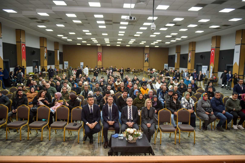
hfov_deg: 73.7
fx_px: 163
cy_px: 82
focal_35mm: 24
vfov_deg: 53.1
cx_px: 122
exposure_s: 1/200
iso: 800
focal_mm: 24
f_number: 2.8
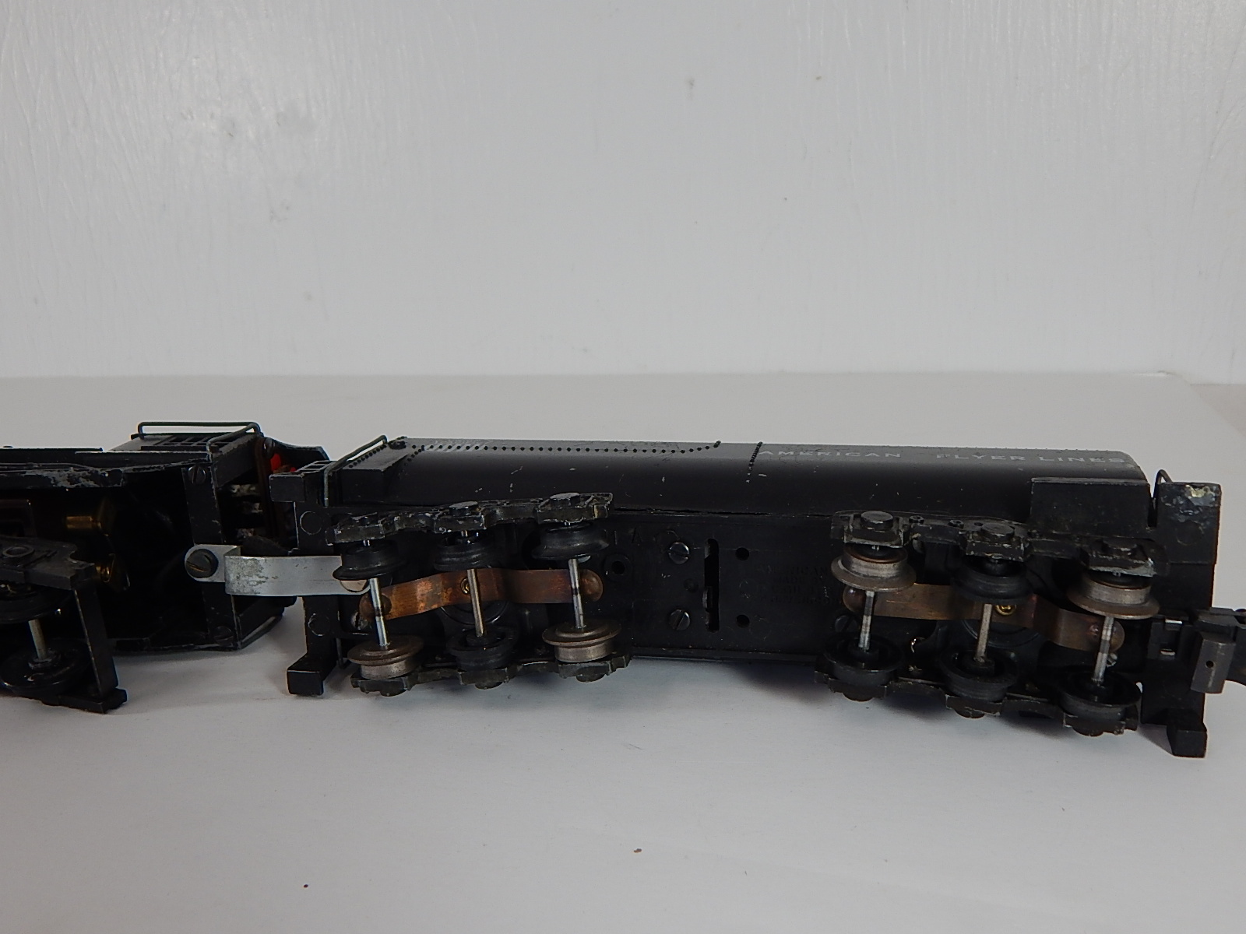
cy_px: 467
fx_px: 1224
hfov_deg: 54.0
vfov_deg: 41.8
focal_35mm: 34
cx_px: 623
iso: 125
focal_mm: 6.1
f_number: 3.3
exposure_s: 1/80
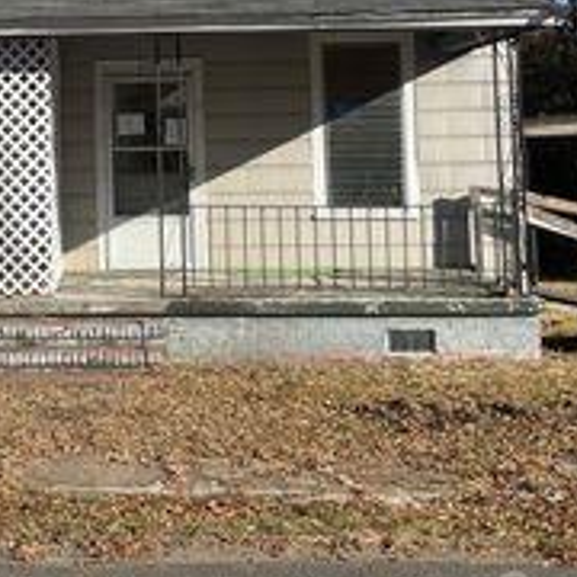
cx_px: 64
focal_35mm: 64
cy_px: 69
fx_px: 1207
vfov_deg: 26.1
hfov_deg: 26.1
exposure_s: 1/2564
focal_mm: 4.2
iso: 32
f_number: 1.6
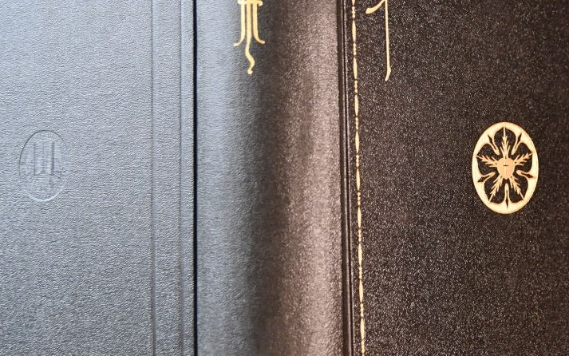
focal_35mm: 60
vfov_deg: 21.7
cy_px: 173
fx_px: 931
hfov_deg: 33.4
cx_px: 413
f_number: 3.5
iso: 2000
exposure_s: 1/125
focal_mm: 20
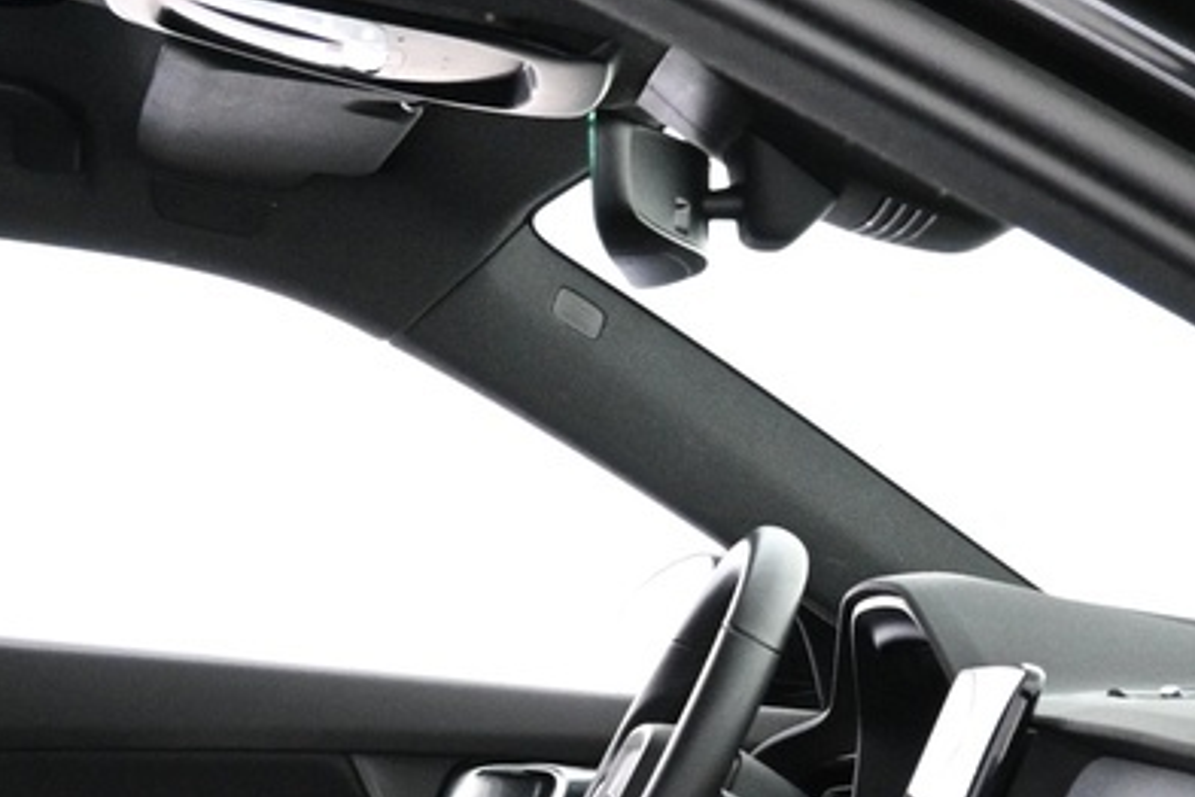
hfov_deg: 20.5
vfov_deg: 13.3
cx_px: 356
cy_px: 1065
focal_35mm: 99
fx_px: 3286
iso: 1600
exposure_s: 1/20
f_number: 3.5
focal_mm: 16
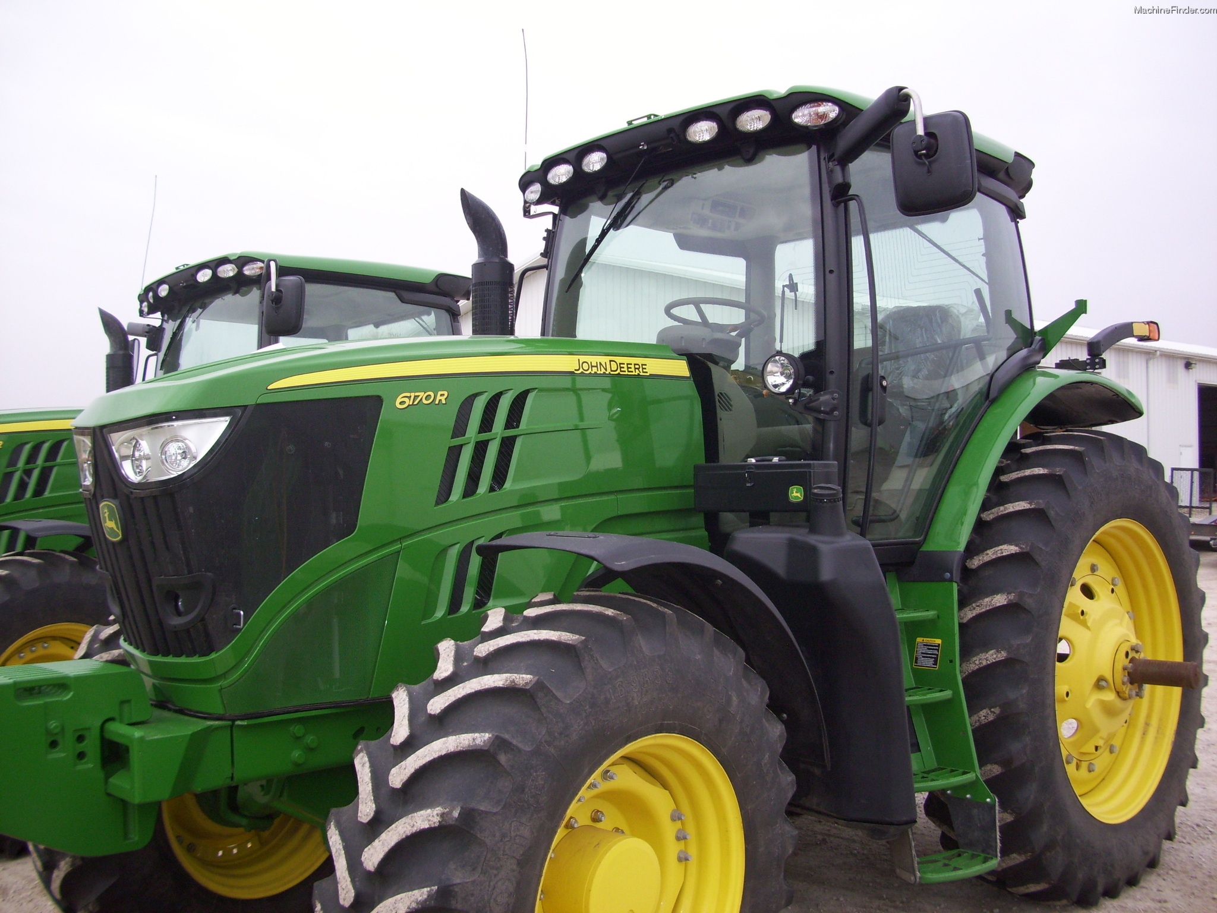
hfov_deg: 54.0
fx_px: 1195
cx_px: 608
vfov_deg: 41.8
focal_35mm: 34
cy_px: 456
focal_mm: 5.7
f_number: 2.9
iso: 80
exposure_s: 1/250
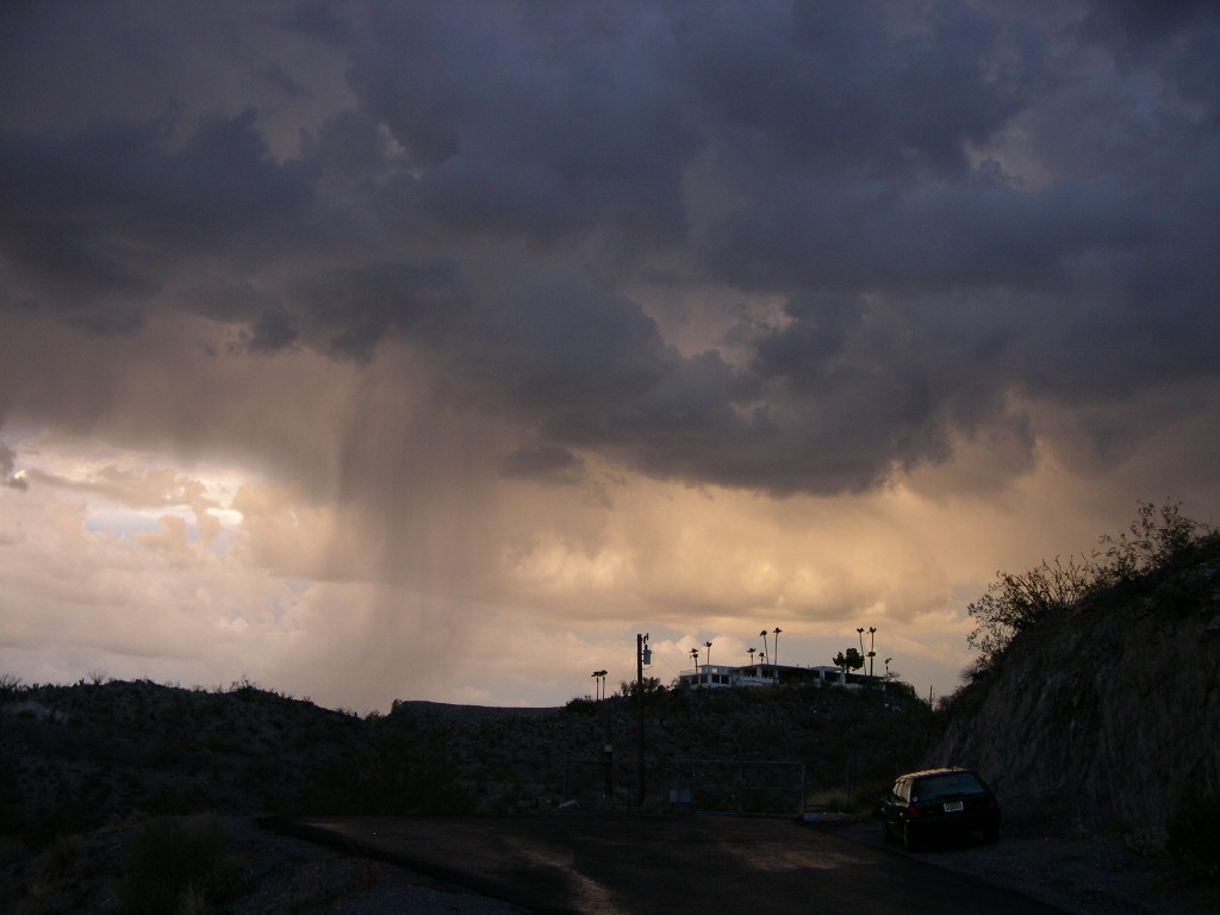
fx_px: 1339
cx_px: 610
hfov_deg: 49.0
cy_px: 458
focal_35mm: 38
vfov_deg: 37.7
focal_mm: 8
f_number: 2.8
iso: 100
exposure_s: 1/75.2
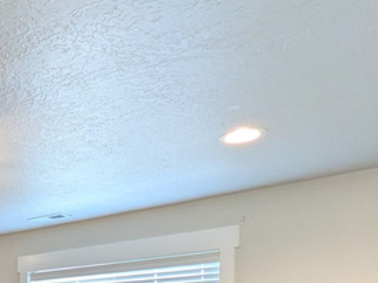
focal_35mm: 52
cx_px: -107
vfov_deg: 24.8
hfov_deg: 29.8
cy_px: 357
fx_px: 568
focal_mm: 1.83
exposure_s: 1/60
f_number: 2.2
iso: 261
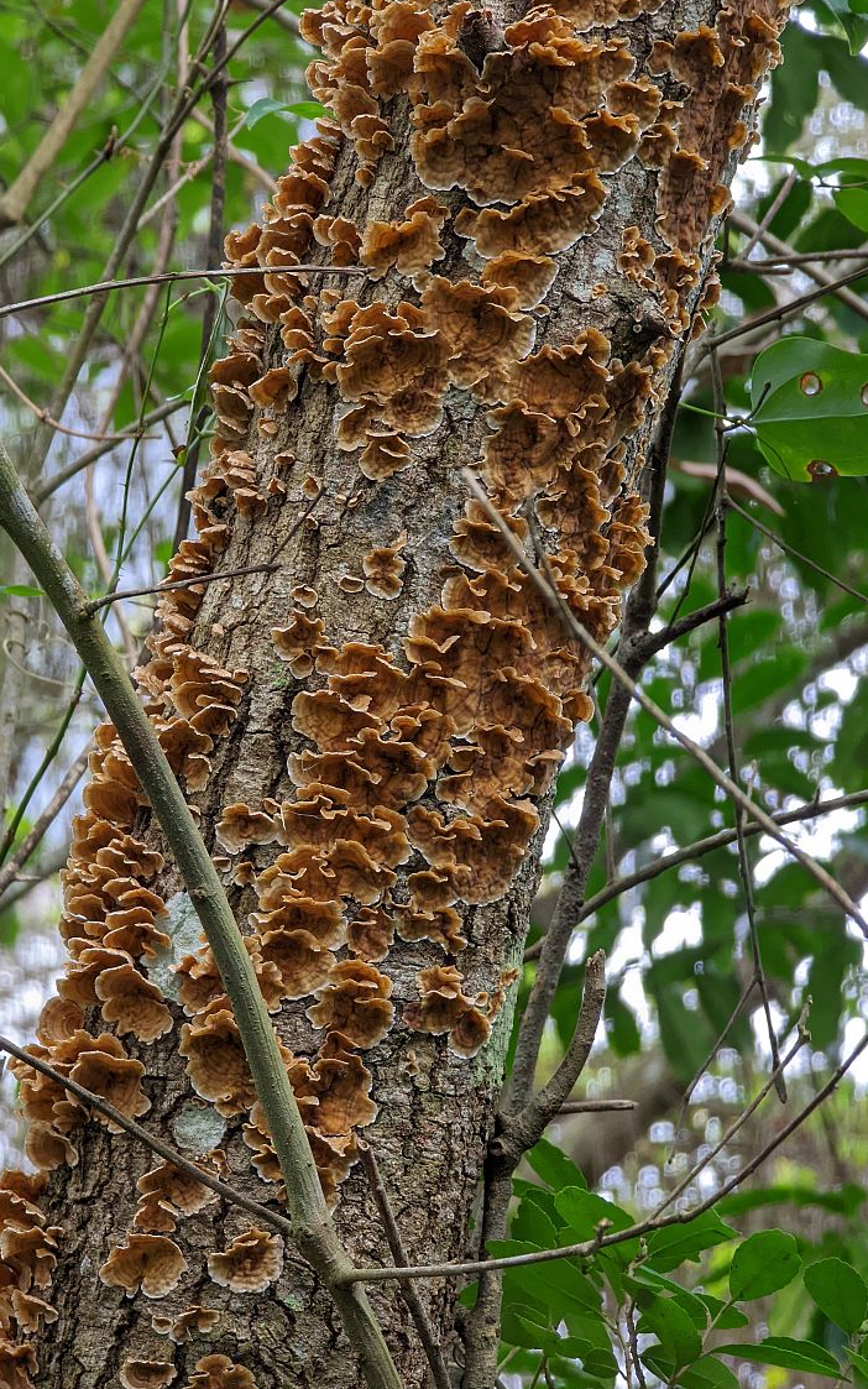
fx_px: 4466
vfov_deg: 17.7
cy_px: 665
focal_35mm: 118
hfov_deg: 11.1
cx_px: 372
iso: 190
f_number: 3.5
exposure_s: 1/132
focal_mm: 19
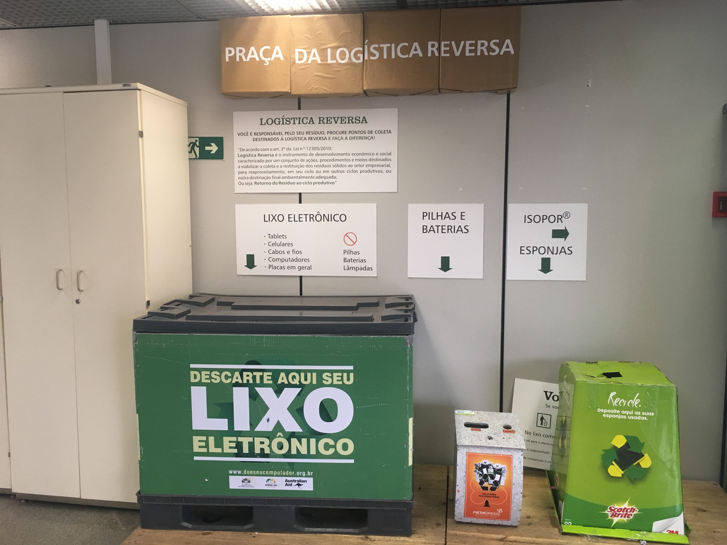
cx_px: 364
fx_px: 609
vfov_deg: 48.2
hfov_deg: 61.7
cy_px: 272
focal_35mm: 29
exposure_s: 1/30
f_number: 2.2
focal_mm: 4.15
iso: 100
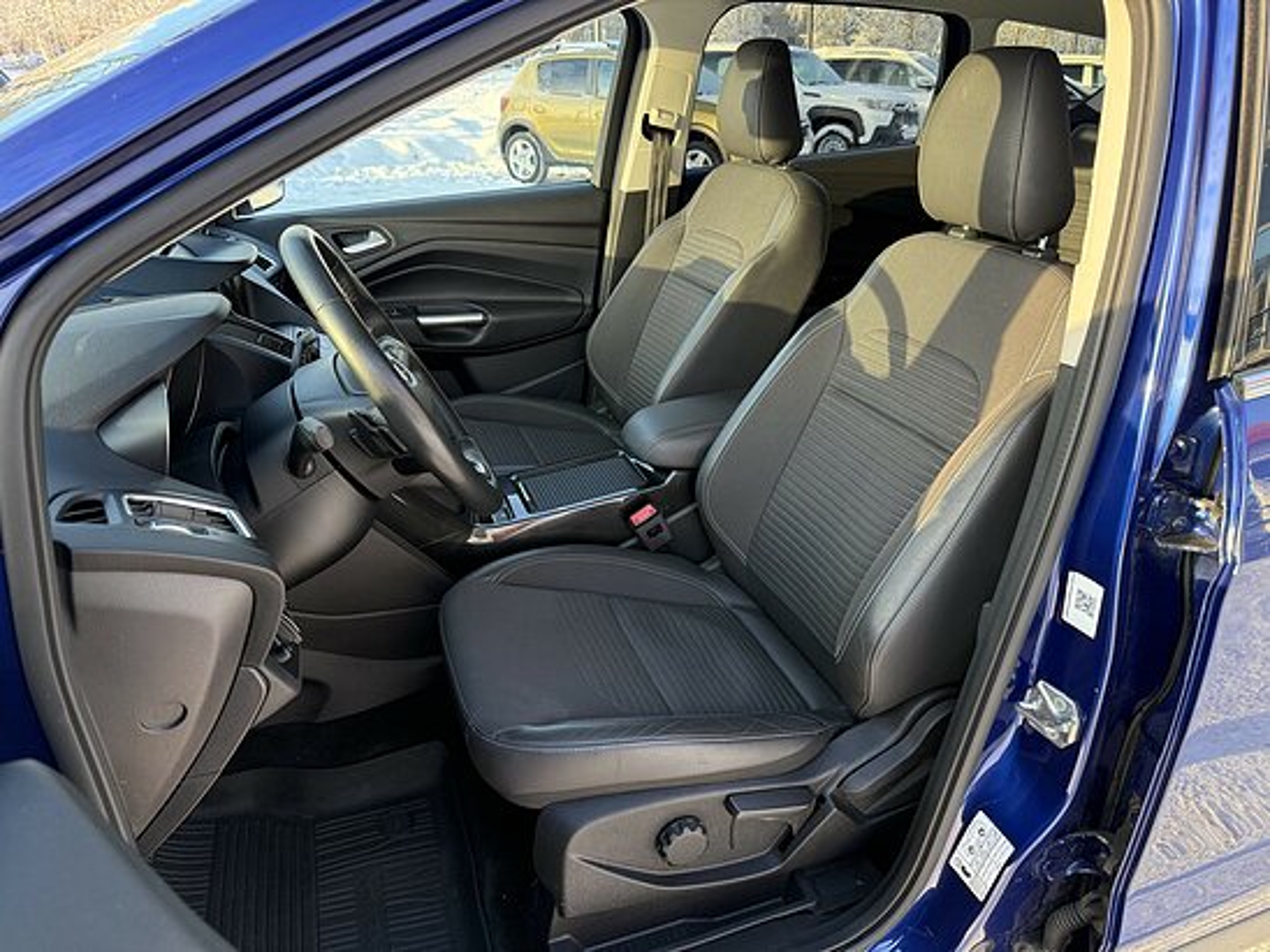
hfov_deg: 71.6
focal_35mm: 24
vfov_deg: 56.8
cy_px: 476
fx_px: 881
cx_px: 635
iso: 200
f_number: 1.78
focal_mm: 6.76
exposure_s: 1/227
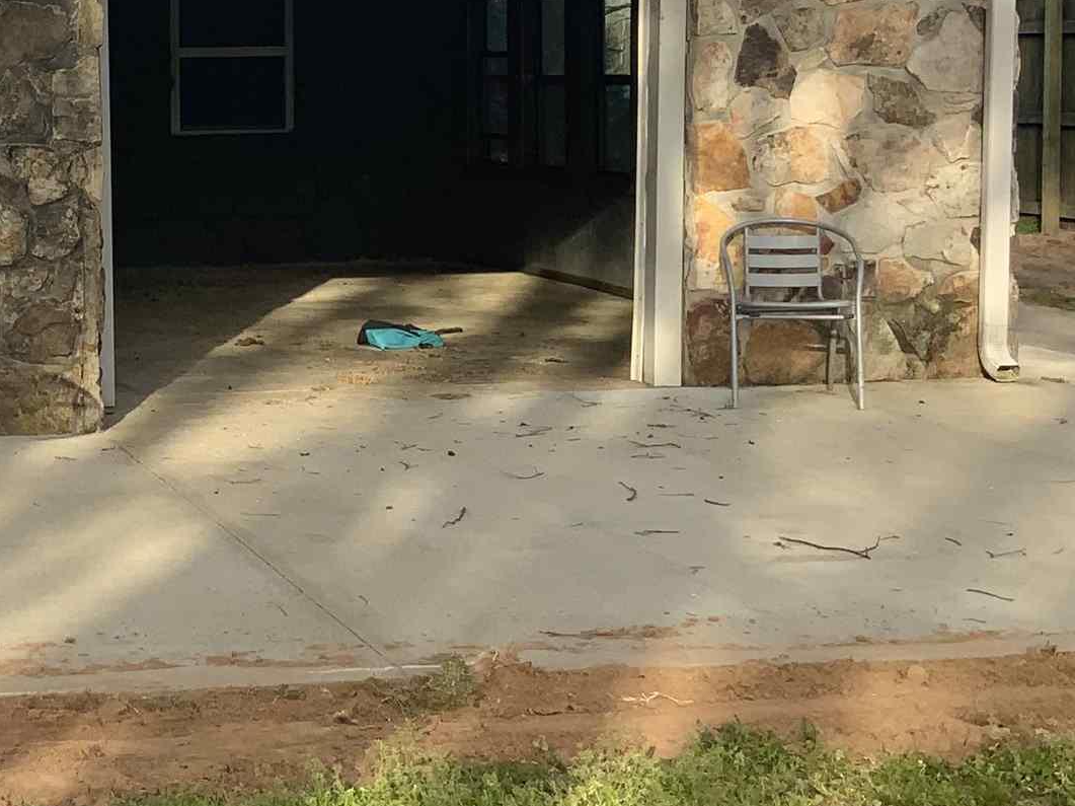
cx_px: -19
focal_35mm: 84
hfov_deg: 22.3
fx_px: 2608
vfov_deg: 17.5
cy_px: 253
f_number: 1.8
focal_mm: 3
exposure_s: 1/804
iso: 16
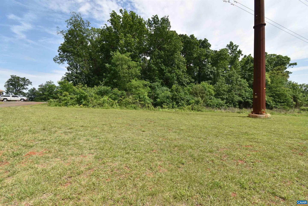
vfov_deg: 77.3
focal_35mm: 15
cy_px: 103
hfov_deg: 100.4
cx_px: 154
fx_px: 128
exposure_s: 1/250
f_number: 8
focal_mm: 10
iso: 100
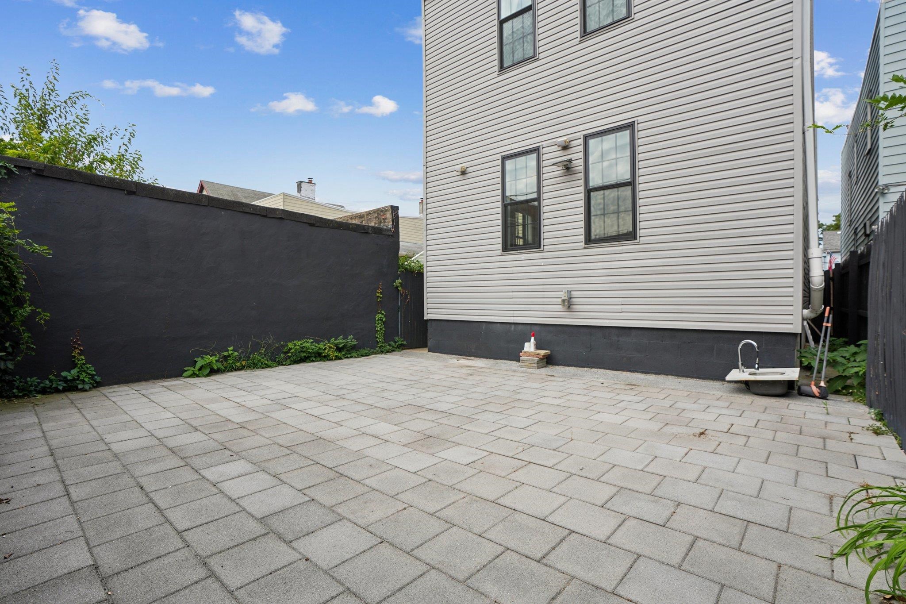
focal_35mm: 16
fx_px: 403
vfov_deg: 73.7
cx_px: 453
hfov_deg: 96.7
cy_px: 302
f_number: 8
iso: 125
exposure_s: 1/200
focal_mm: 16
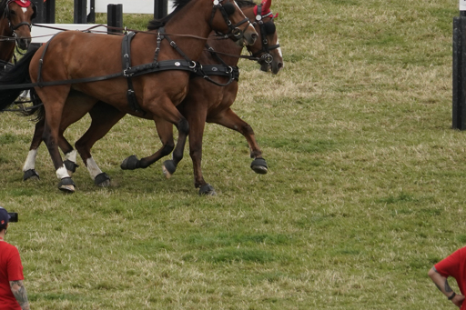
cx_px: 14
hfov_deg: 3.7
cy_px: -48
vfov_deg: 2.4
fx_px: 7285
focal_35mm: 563
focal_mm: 240
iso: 800
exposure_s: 1/1000
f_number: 9
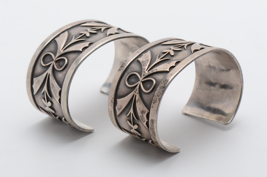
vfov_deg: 10.7
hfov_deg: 16.1
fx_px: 944
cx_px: 134
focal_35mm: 128
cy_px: 88
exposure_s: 1/125
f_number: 16
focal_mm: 85
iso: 200
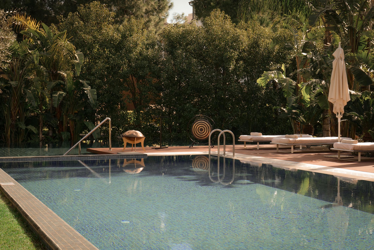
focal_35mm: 60
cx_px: 187
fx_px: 623
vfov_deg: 22.6
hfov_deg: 33.4
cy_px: 125
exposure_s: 1/100
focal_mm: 60
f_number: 9
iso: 100
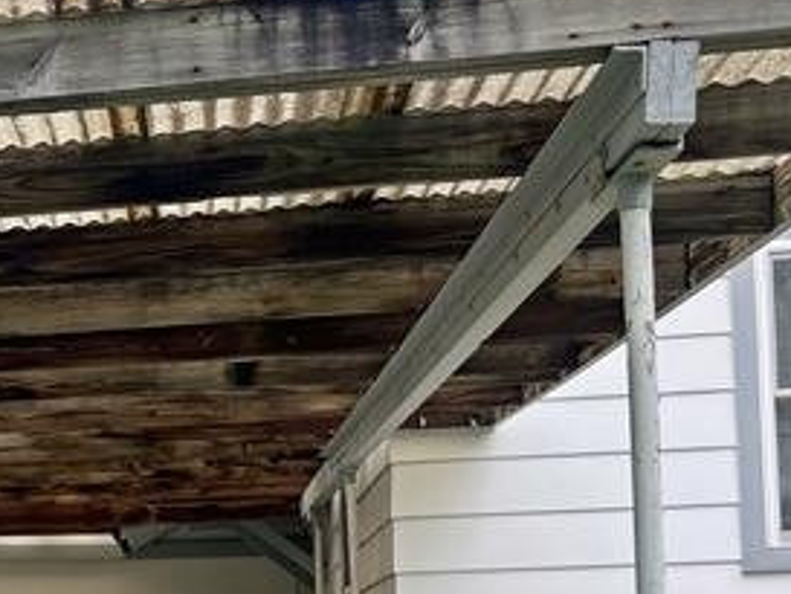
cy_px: 606
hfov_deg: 29.9
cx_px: 32
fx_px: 1395
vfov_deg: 23.0
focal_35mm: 61
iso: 50
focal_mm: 5.7
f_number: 1.5
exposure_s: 1/1344
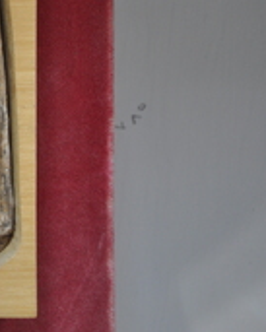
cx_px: -136
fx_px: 570
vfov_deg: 32.0
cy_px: 93
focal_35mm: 58
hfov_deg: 21.8
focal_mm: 16
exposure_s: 1/5
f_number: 5
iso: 500
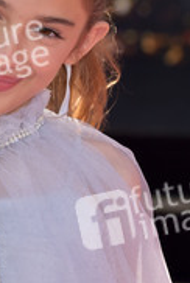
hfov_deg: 4.2
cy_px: 135
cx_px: 15
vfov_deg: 6.3
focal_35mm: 329
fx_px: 2595
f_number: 7.1
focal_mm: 150
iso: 320
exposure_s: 1/250
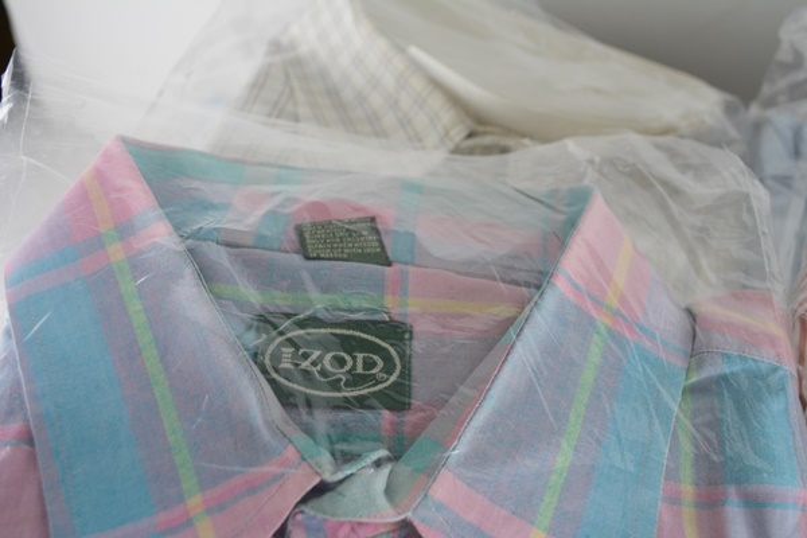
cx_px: 404
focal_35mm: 45
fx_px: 1009
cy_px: 269
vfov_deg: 29.9
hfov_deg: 43.6
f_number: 5
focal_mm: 30
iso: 400
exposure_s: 1/100
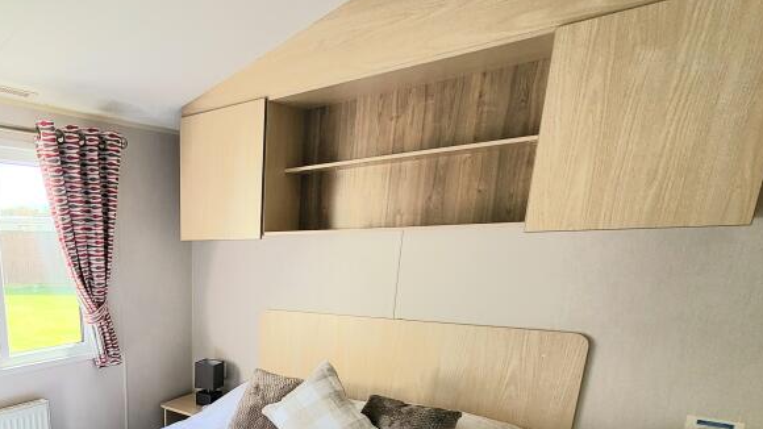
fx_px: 506
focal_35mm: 25
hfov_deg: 66.4
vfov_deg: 42.1
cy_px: 388
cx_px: 139
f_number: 2.2
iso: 50
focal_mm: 1.74
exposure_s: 1/100
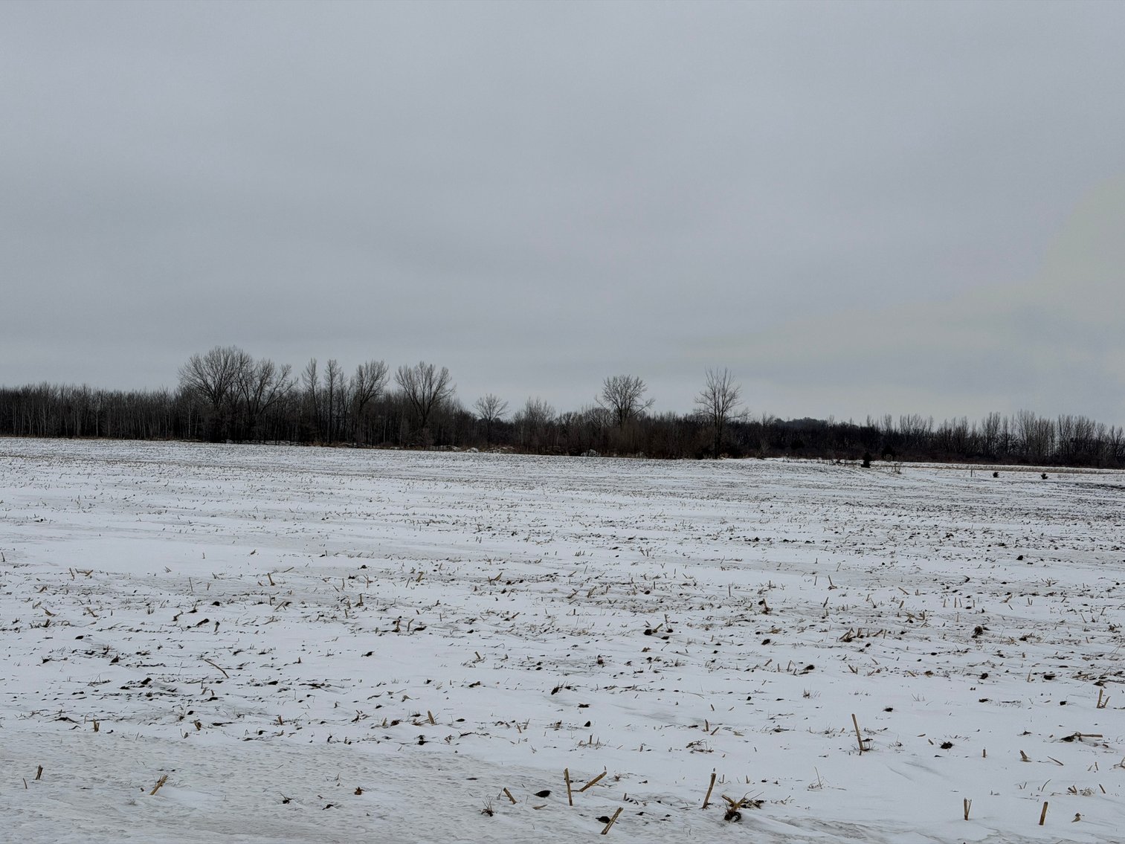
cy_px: 422
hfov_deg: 39.7
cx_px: 562
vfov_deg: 30.3
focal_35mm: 48
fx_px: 1560
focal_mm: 6.76
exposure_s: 1/9901
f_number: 1.78
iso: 80
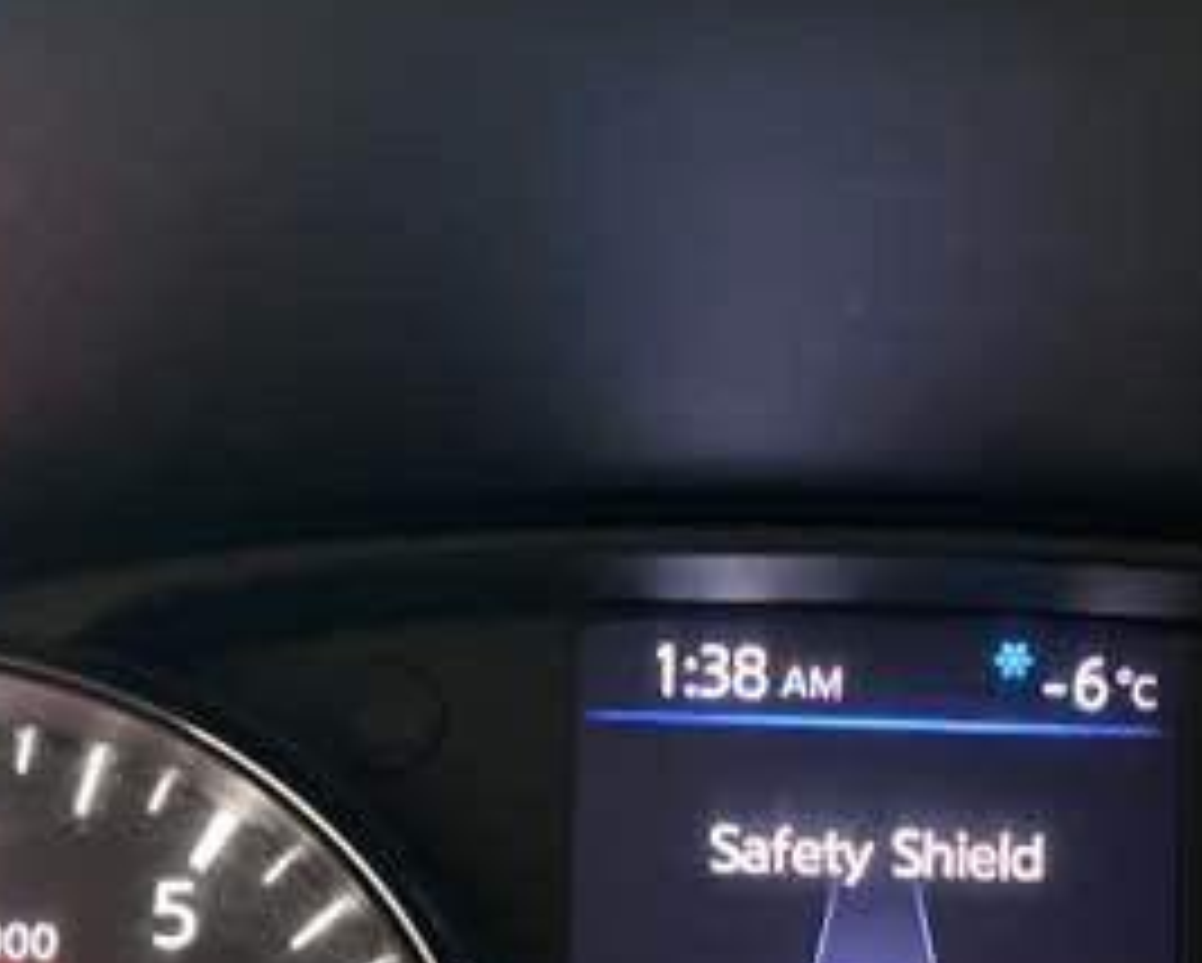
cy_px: 934
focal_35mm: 88
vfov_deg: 17.1
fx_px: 3133
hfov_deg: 21.6
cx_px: 869
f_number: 1.5
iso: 500
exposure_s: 1/40
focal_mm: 5.7
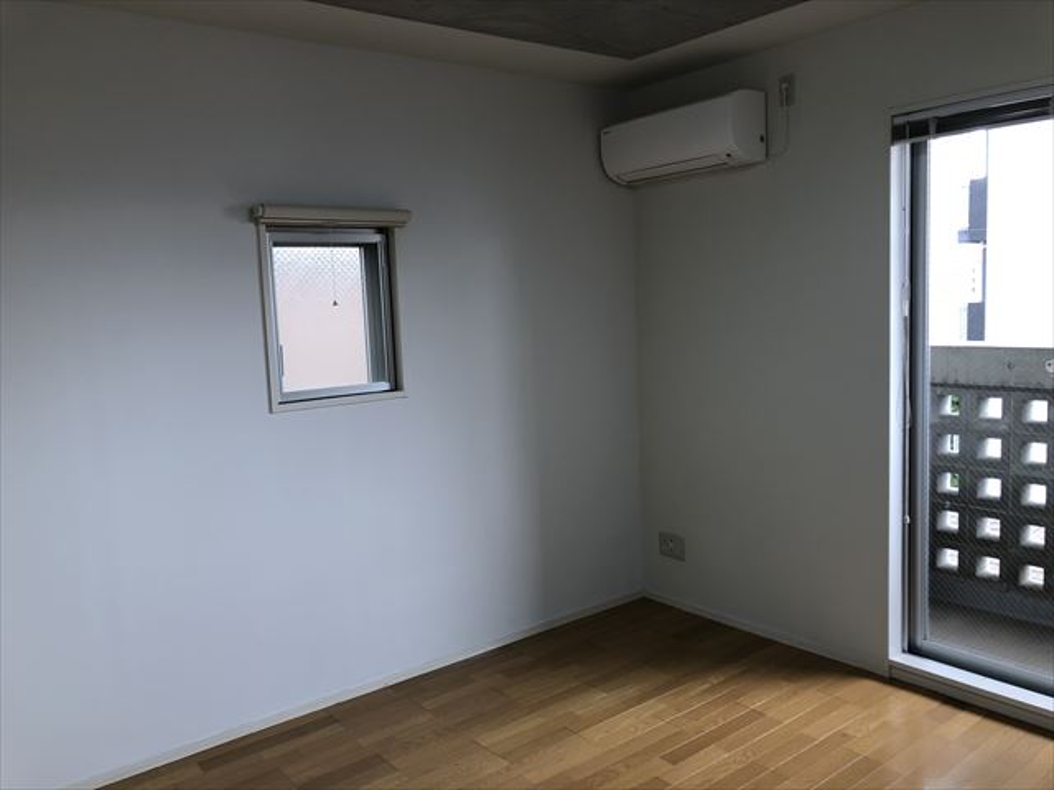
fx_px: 853
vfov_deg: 49.7
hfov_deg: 63.4
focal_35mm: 28
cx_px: 527
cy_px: 395
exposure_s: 1/33
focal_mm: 3.99
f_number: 1.8
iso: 25
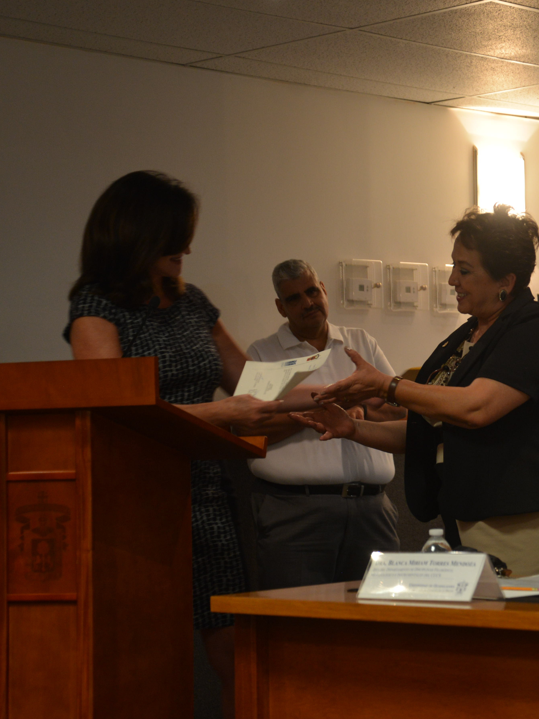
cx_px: 497
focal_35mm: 100
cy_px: 365
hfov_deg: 14.6
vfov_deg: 19.6
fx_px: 2076
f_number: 4.5
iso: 800
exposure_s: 1/30
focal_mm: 62
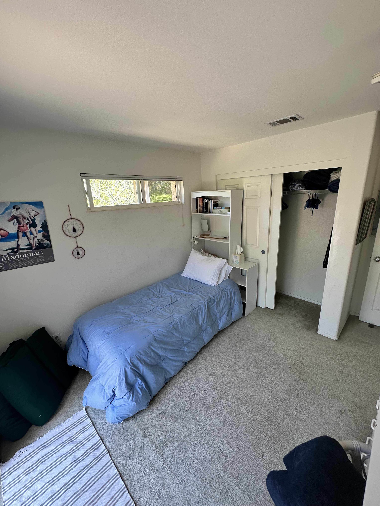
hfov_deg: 85.7
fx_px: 205
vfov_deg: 102.1
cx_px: 190
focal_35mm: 14
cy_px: 253
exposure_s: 1/99
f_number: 2.2
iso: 80
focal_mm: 2.22
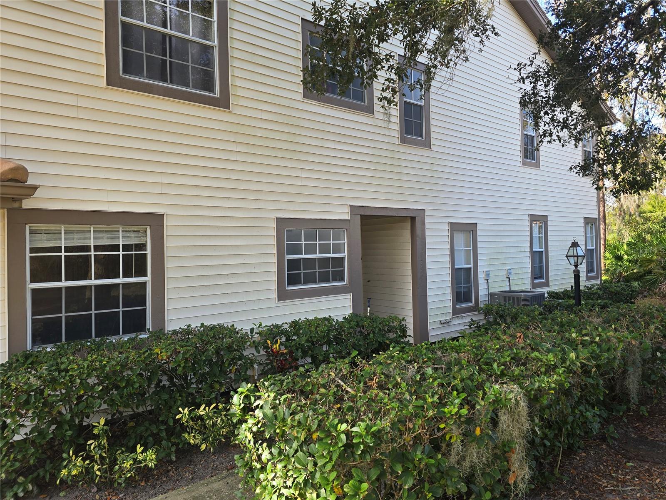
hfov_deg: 73.9
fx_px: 443
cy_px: 250
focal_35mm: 23
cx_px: 333
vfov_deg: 58.9
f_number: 1.7
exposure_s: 1/180
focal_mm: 6.3
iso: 20
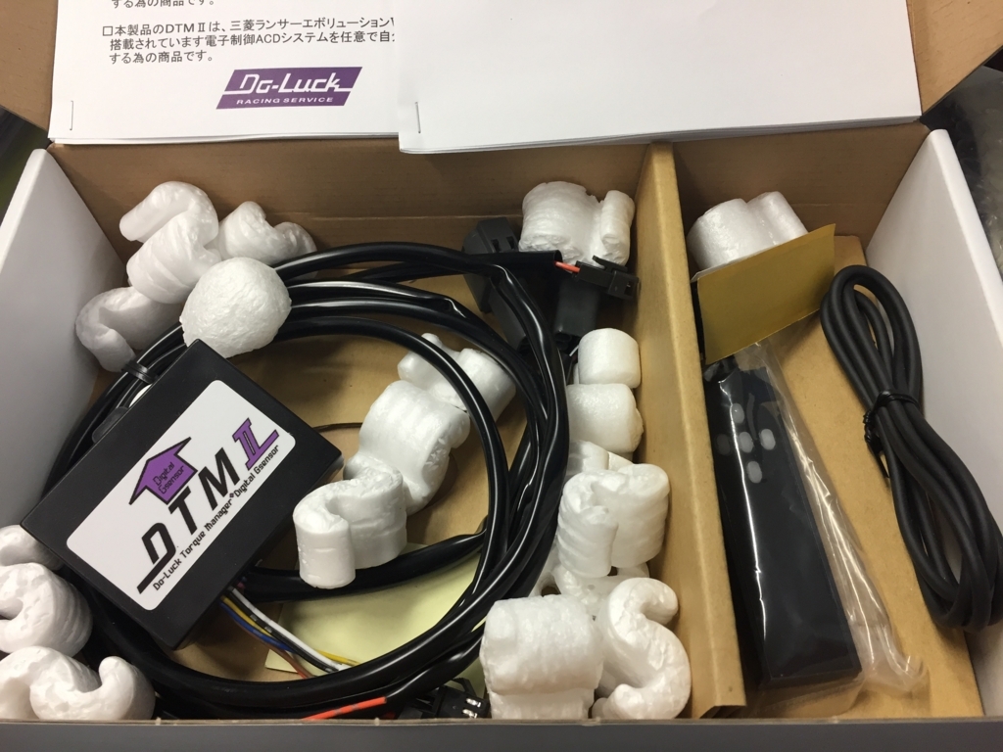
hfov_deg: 61.7
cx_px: 502
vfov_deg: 48.2
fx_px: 840
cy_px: 376
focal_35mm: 29
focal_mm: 4.15
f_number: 2.2
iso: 32
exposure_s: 1/30
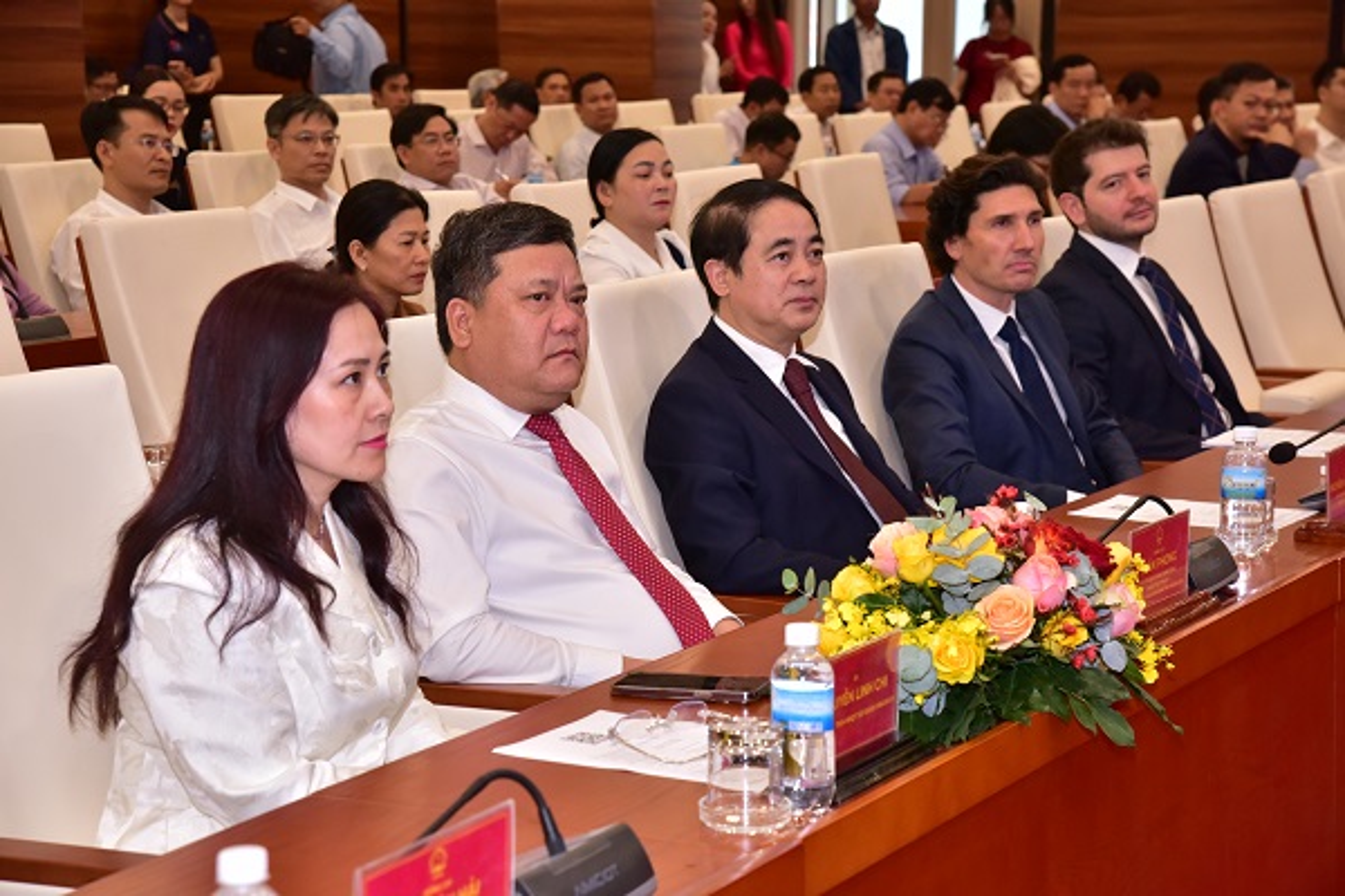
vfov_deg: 16.1
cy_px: 448
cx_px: 672
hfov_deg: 23.9
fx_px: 3175
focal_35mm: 85
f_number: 8
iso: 1600
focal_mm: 85
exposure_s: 1/100
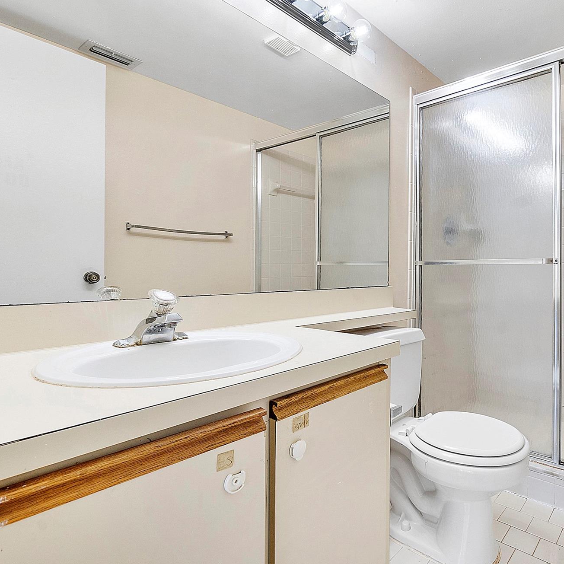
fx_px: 369
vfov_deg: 74.8
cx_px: 391
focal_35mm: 20
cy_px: 273
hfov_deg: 71.8
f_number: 10
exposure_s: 1/25
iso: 250
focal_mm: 10
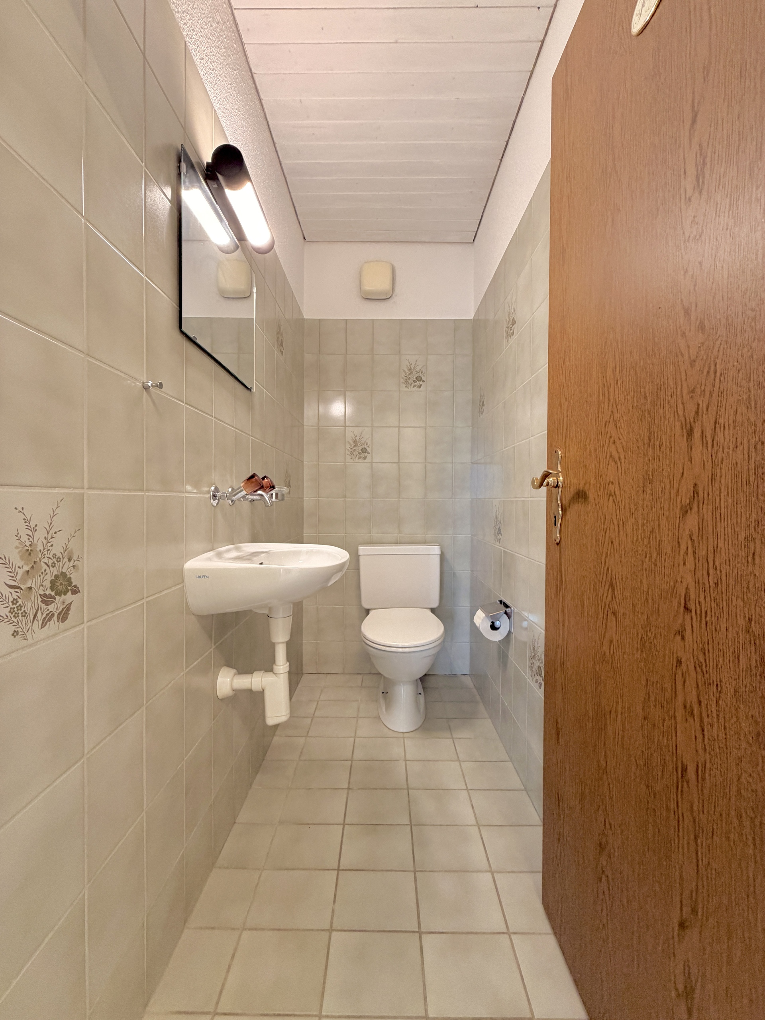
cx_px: 382
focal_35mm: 14
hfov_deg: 85.7
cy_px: 510
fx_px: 413
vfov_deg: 102.1
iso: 200
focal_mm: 2.22
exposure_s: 1/50
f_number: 2.2
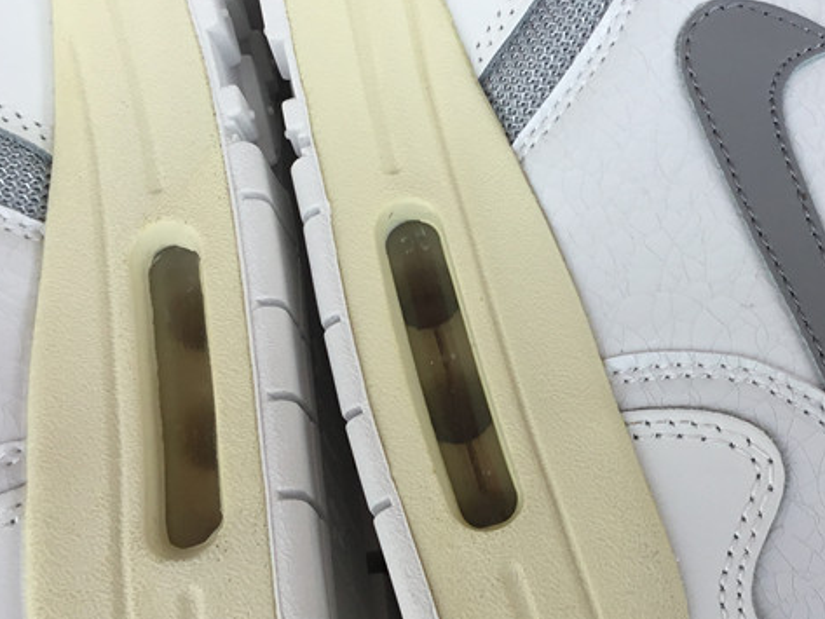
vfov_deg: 24.8
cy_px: 271
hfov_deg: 32.3
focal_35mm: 59
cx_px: 579
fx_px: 1406
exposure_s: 1/503
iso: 25
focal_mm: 3.3
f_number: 2.4
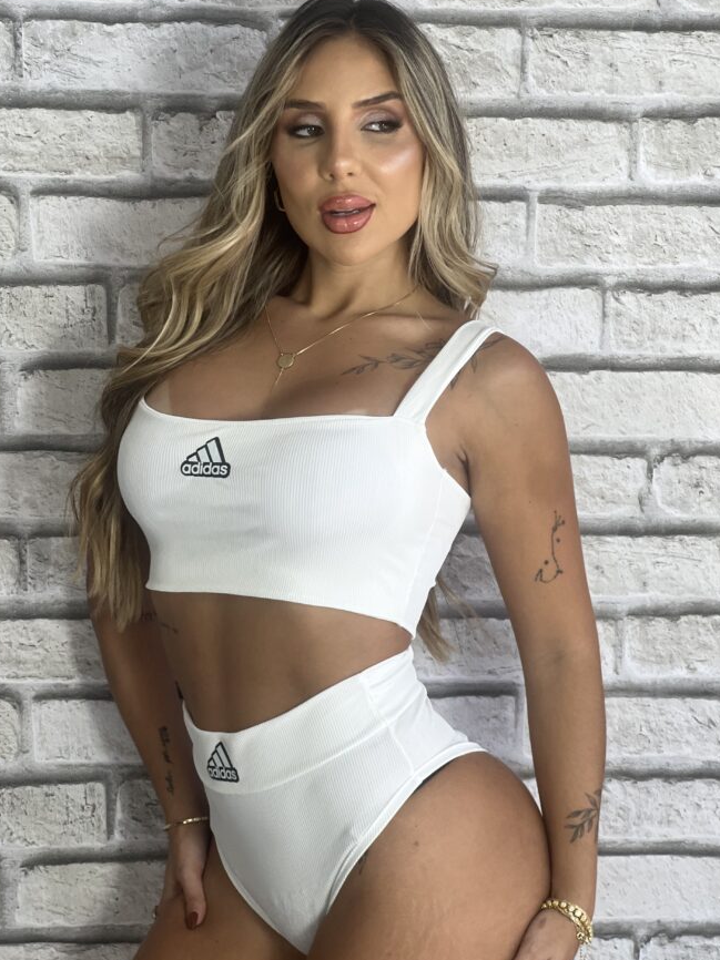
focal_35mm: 83
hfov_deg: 17.8
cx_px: 376
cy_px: 483
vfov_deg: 23.6
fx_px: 2303
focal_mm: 9
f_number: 2.8
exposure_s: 1/120
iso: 80
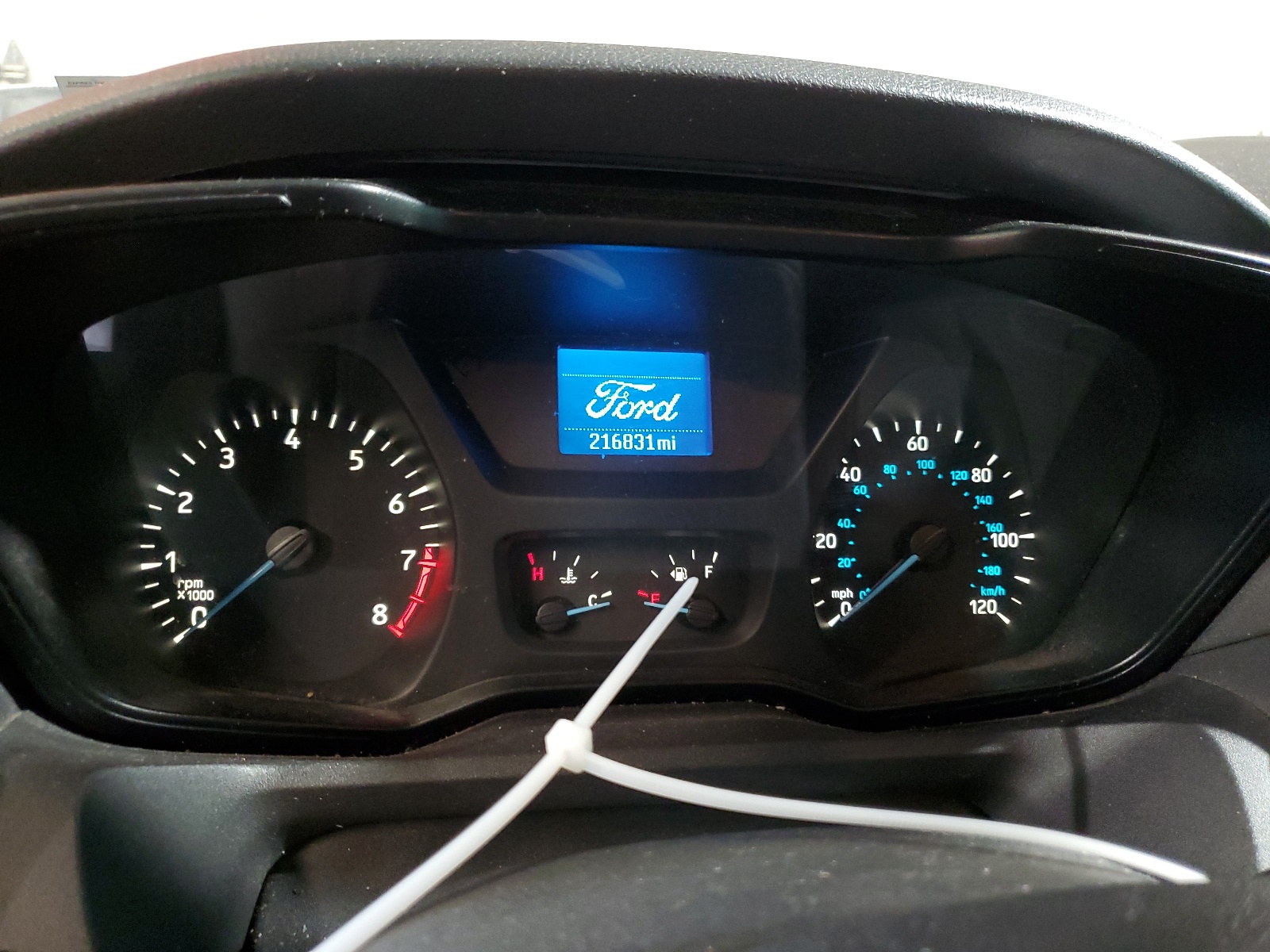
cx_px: 635
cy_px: 476
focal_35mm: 26
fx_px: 954
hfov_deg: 67.3
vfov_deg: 53.1
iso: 300
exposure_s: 1/20
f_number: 1.5
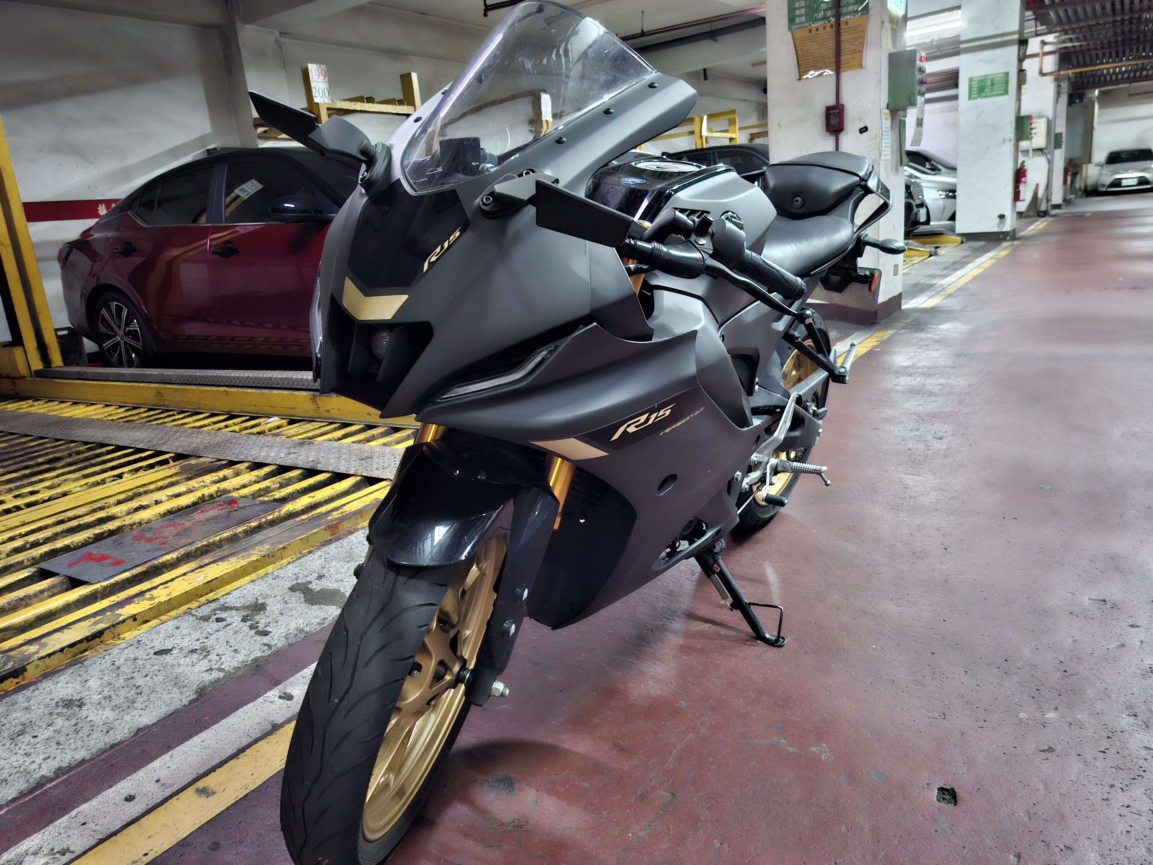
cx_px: 576
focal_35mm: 23
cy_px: 432
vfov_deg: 58.9
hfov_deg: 73.9
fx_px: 766
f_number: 1.8
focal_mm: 5.54
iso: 1250
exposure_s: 1/20
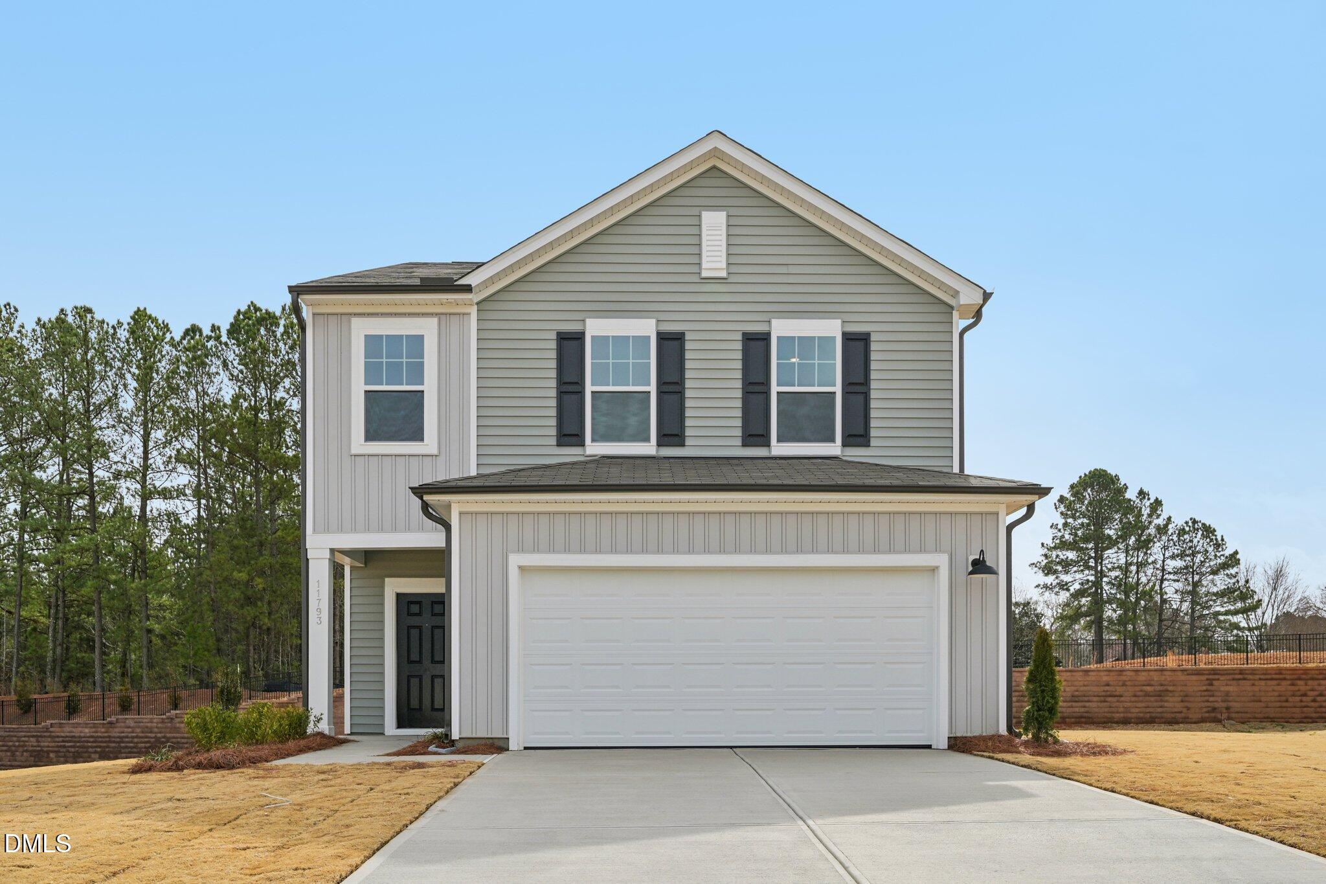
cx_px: 663
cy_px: 442
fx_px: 1105
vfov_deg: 43.6
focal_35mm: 30
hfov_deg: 61.9
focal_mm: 30
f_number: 8
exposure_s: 1/400
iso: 100
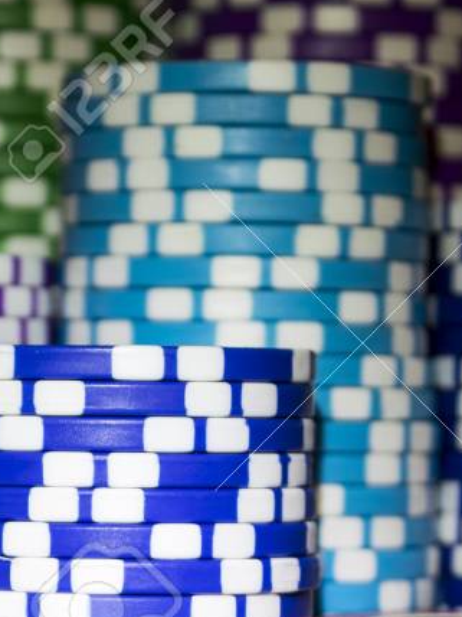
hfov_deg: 6.7
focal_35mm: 219
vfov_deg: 9.0
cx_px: -170
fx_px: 3897
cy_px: 559
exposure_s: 1/40
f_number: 5.6
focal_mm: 50
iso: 100
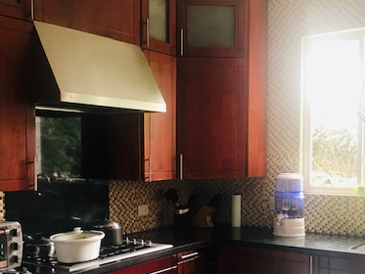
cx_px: 161
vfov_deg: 29.9
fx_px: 506
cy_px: 197
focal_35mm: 48
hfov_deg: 39.6
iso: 40
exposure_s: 1/20
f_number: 1.8
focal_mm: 3.99
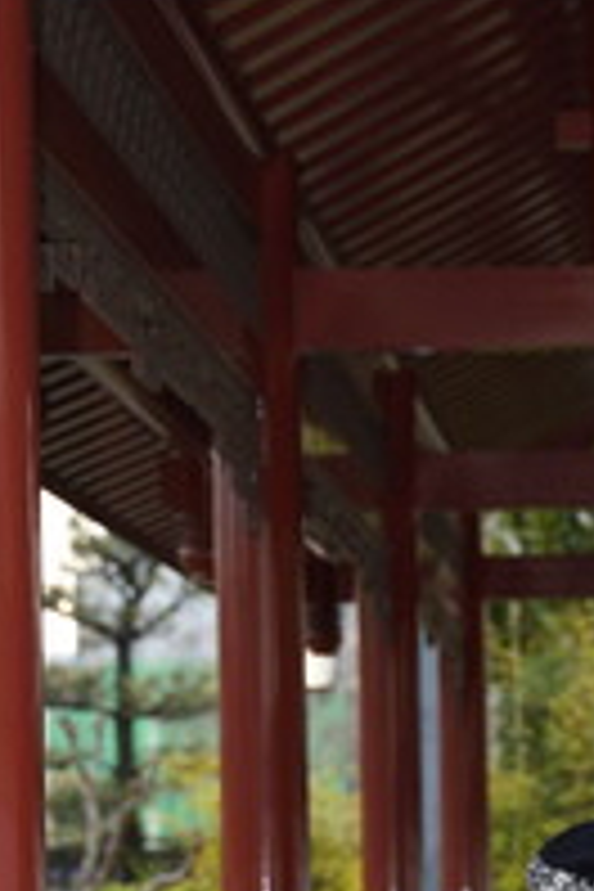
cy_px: 837
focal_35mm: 142
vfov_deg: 14.3
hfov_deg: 9.5
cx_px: 785
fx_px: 3514
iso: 100
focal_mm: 44
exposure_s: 1/250
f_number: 2.8
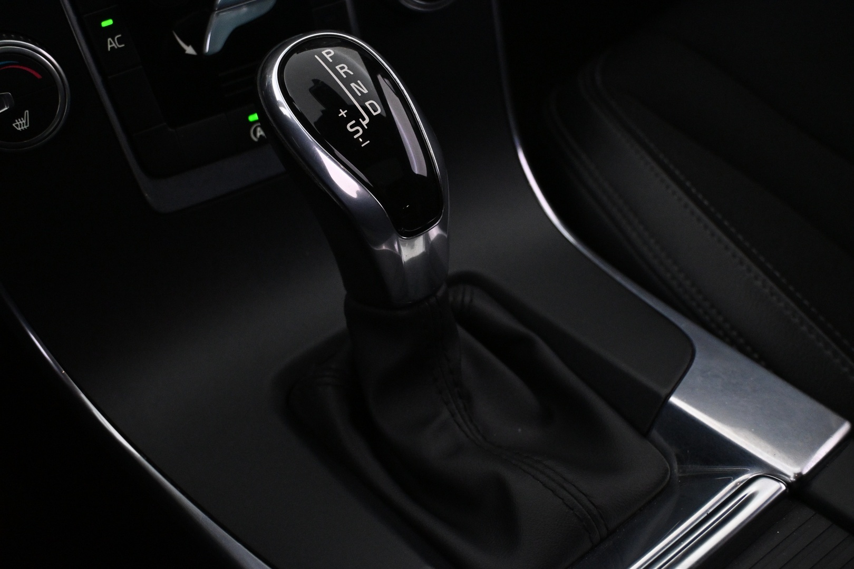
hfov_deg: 43.6
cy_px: 284
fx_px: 1067
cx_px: 427
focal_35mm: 45
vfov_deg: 29.9
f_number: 4.8
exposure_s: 1/100
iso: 4000
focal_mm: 30
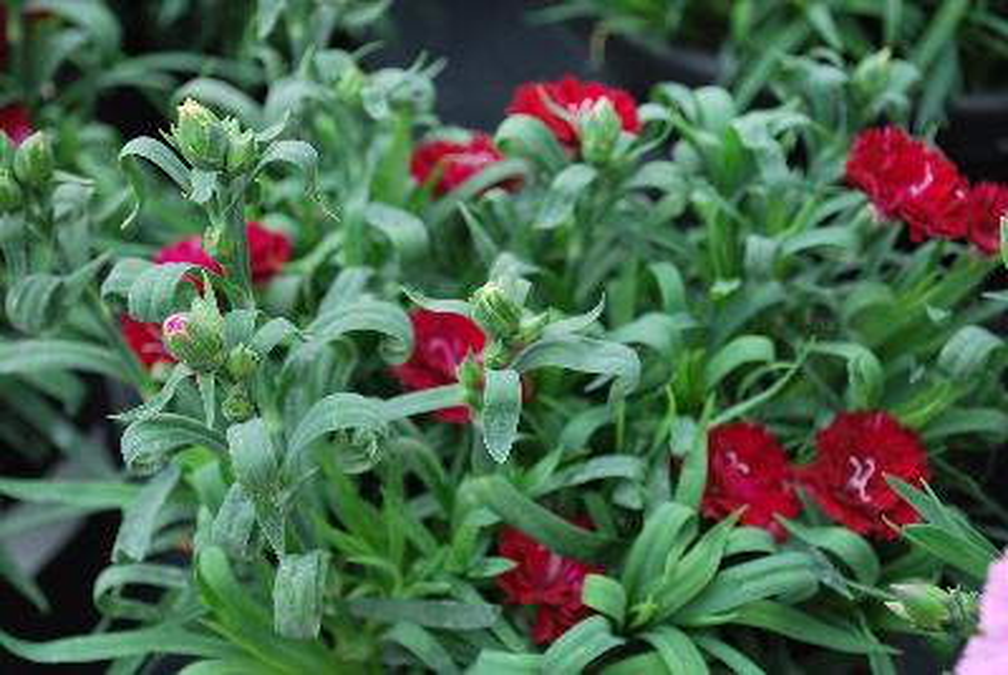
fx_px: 1682
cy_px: 338
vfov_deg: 22.7
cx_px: 504
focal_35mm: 60
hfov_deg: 33.4
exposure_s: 1/50
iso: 200
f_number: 5.3
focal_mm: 40
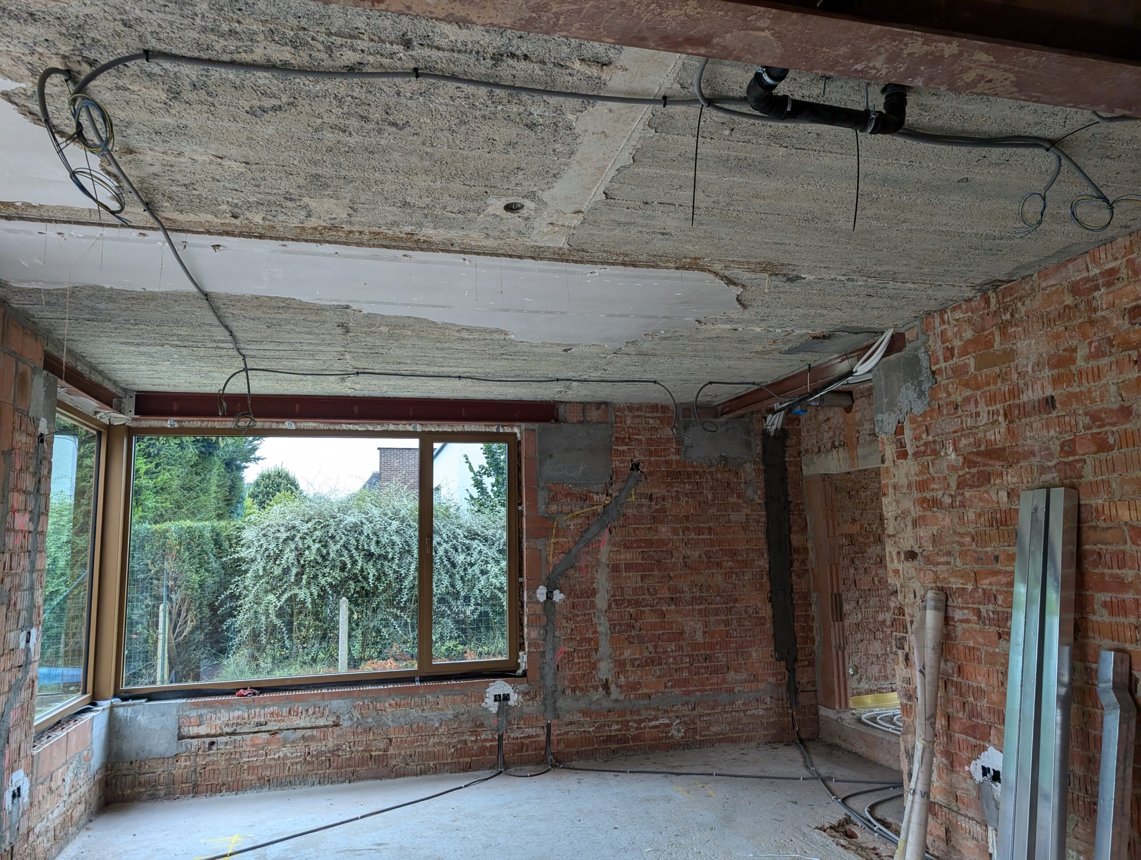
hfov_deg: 71.5
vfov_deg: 56.9
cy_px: 430
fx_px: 792
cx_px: 570
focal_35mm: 24
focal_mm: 6.9
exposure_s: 1/138
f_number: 1.68
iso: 46
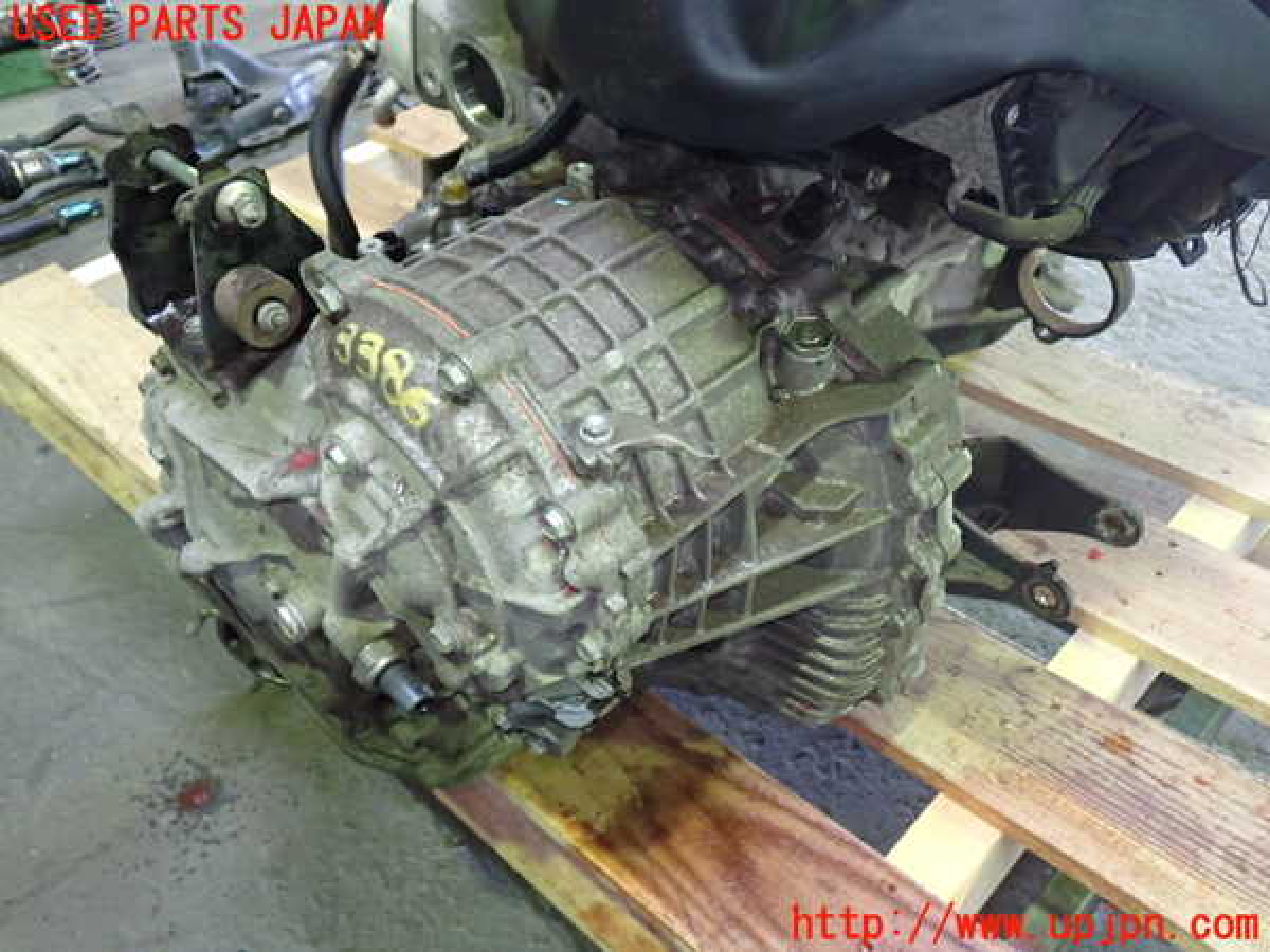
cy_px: 476
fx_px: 1101
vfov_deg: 46.8
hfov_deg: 60.0
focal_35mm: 30
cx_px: 635
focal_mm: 5.4
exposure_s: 1/30
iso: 640
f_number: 2.3
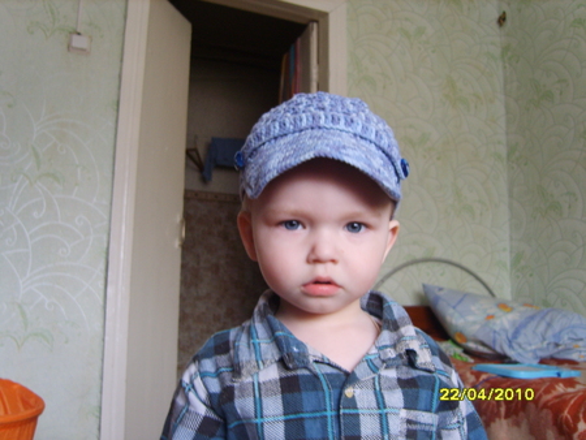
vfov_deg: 40.7
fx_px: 593
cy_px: 220
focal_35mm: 35
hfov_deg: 52.6
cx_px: 293
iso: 104
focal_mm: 7.4
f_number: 2.8
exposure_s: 1/30
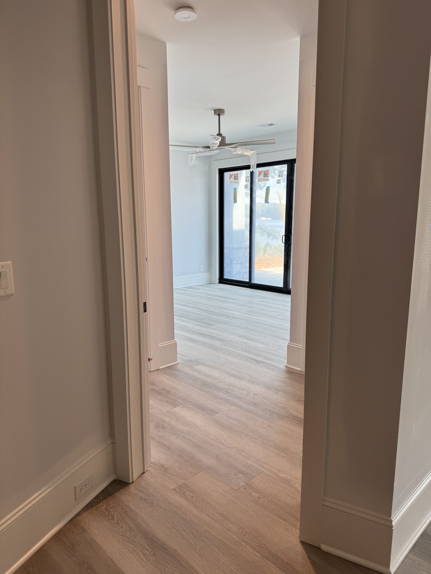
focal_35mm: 24
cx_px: 216
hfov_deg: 56.8
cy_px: 287
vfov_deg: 71.6
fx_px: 398
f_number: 1.78
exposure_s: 1/148
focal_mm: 6.76
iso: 80
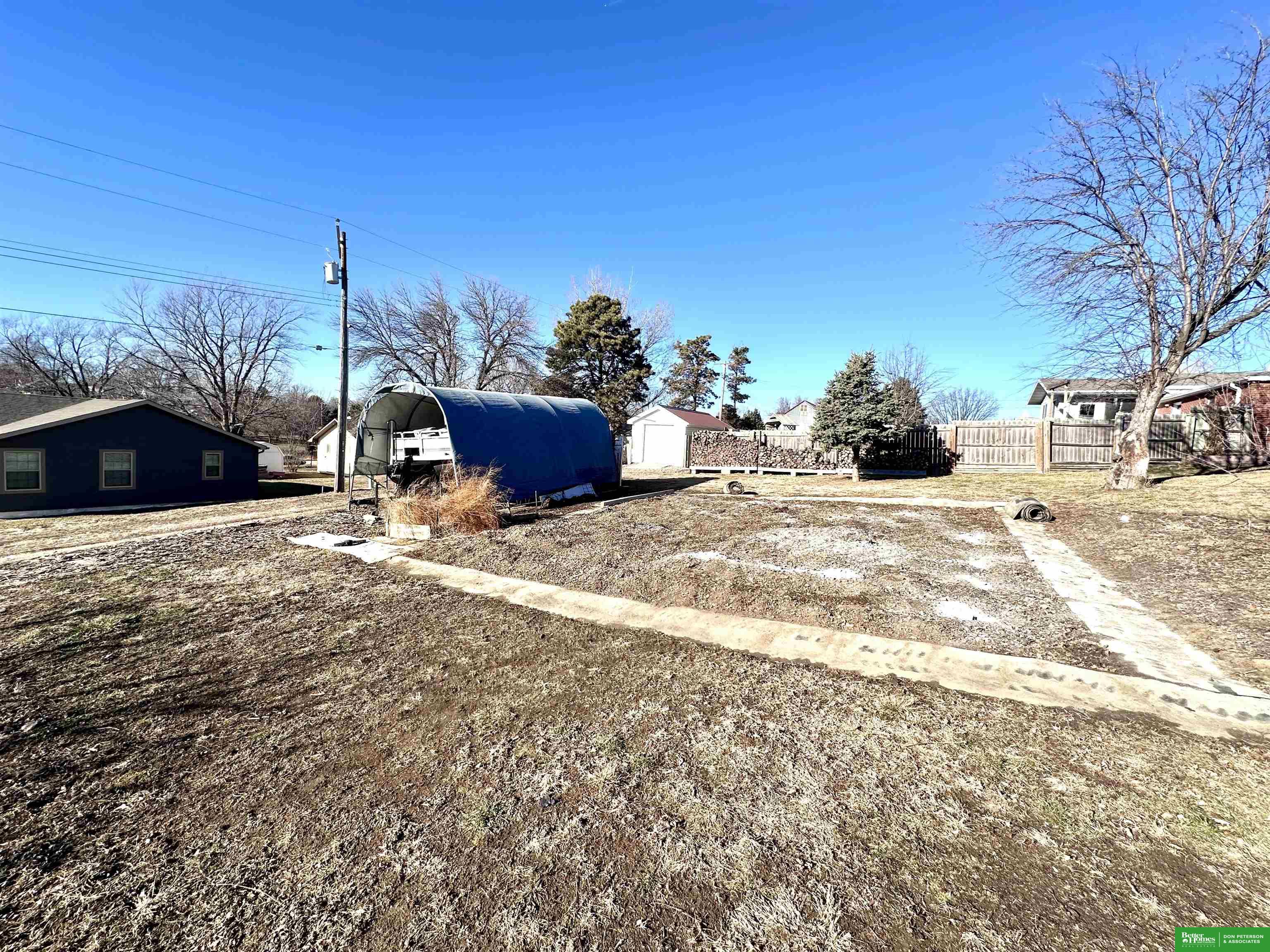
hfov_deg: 102.1
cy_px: 476
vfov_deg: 85.7
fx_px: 514
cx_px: 635
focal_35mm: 14
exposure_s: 1/1490
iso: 50
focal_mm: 2.22
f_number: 2.2
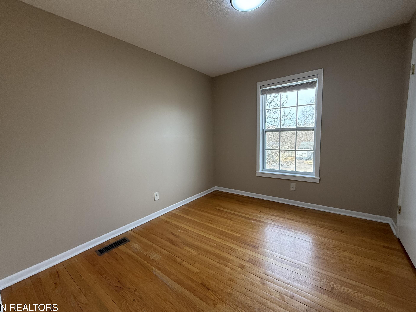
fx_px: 180
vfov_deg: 81.7
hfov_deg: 98.2
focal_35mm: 15
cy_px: 156
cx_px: 210
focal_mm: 2.22
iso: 160
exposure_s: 1/120
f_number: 2.2
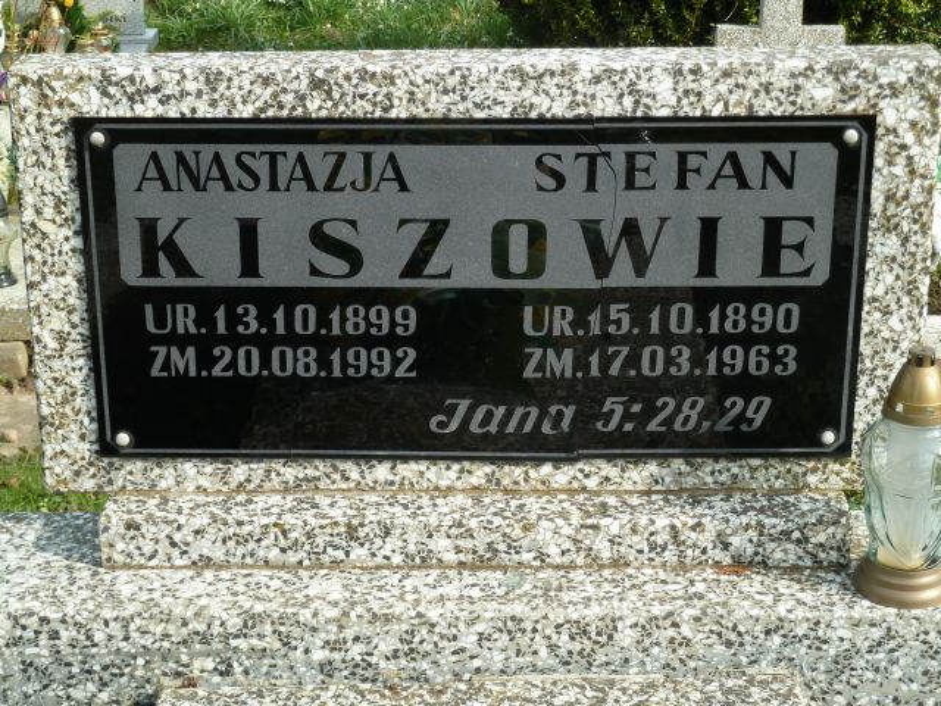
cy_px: 353
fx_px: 1957
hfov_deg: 27.0
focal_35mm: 72
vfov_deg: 20.4
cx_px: 470
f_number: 4.1
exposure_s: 1/250
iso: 80
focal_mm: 11.9
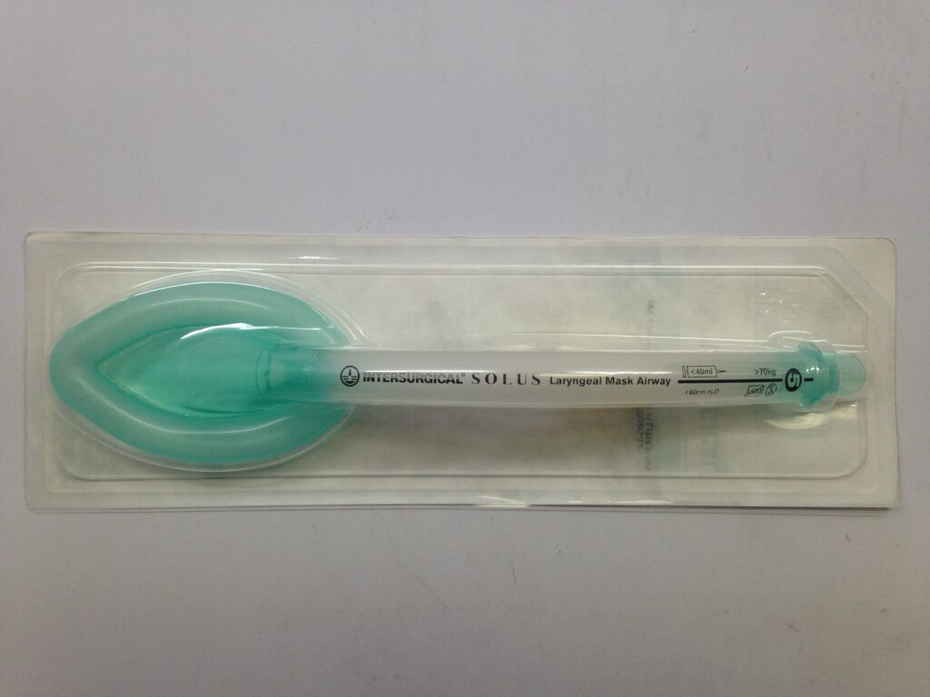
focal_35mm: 33
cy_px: 348
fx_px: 887
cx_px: 465
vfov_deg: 42.9
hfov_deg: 55.4
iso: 80
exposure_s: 1/120
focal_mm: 4.12
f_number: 2.4
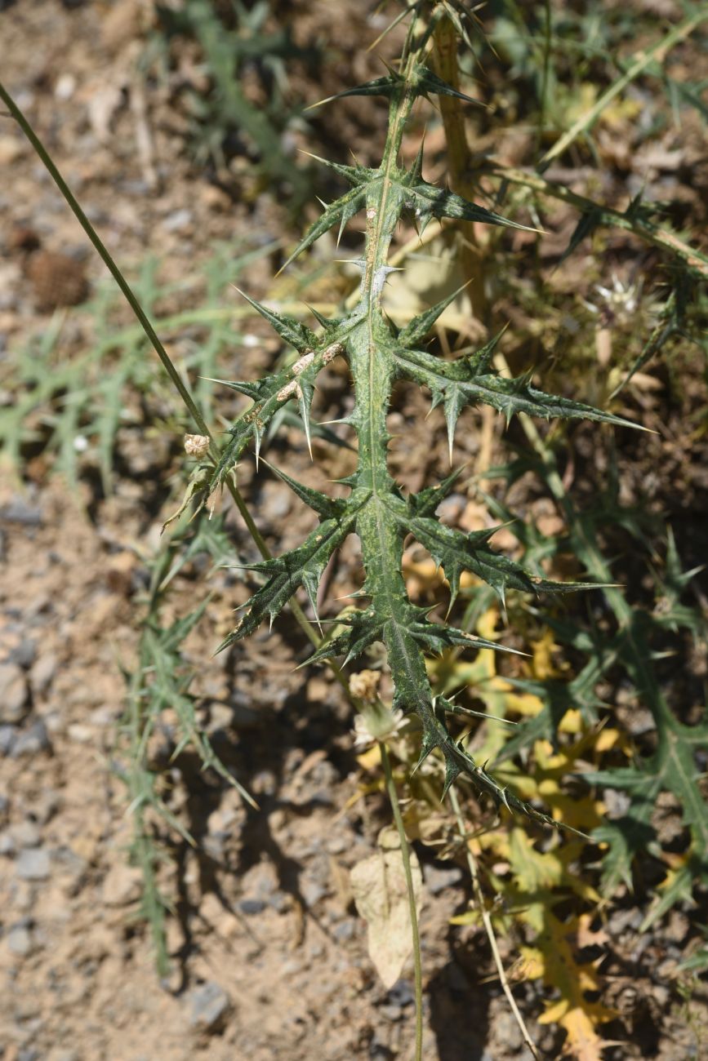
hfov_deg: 27.0
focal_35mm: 50
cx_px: 354
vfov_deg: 39.6
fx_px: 1474
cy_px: 530
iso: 100
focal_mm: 50
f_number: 9
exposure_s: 1/320
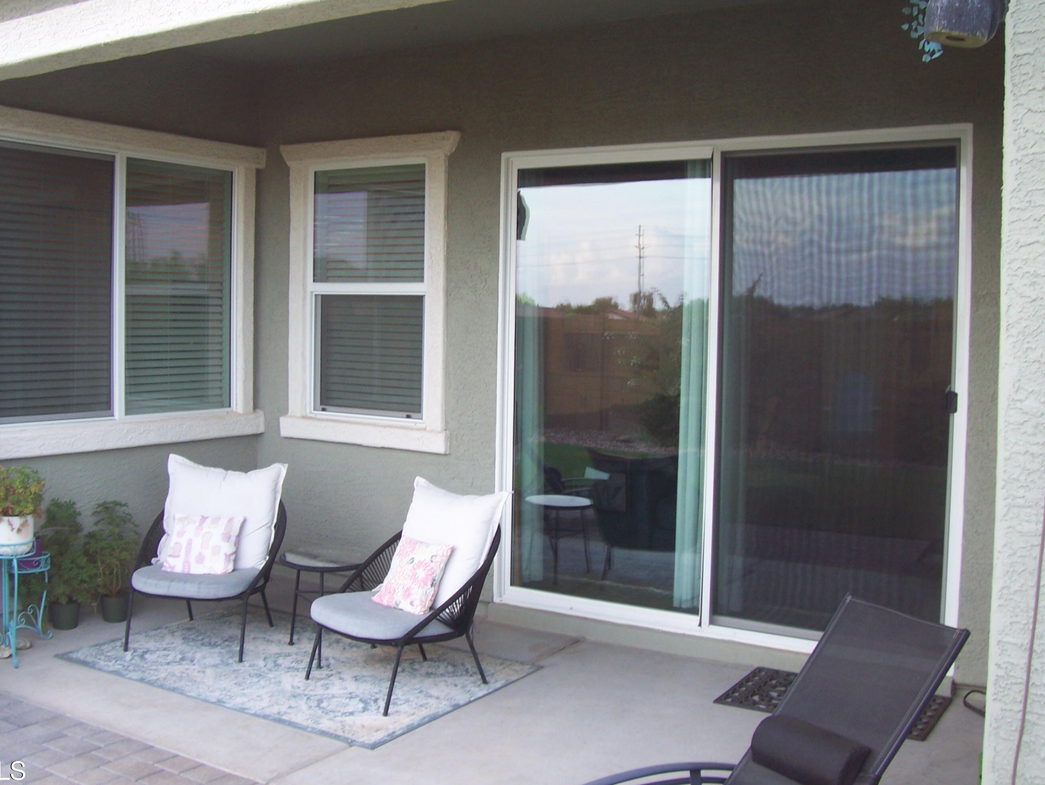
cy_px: 362
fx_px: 1178
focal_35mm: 39
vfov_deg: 36.8
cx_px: 474
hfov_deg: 47.8
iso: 80
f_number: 2.7
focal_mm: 5.6
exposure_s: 1/80
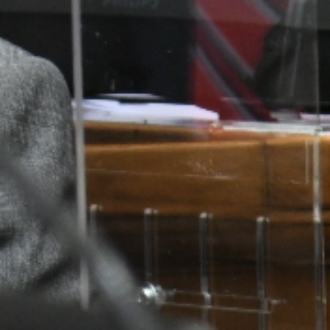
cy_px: -292
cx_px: -486
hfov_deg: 1.9
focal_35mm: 940
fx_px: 10138
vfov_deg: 1.9
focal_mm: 120
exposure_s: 1/200
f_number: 4
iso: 2000
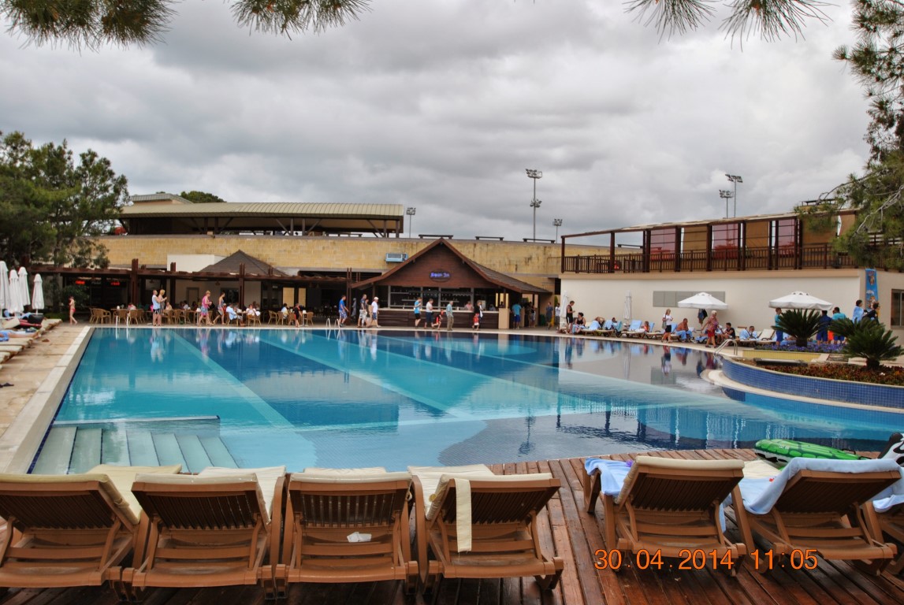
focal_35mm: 28
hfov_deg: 64.5
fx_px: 717
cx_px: 452
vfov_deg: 45.8
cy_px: 302
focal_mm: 19
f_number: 8
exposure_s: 1/200
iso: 100
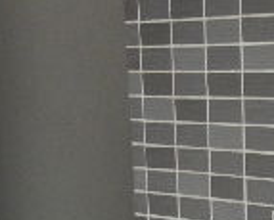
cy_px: 289
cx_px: 475
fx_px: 886
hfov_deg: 15.4
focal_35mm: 109
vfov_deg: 13.6
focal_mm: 4.5
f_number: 3.7
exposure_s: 1/25
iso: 400
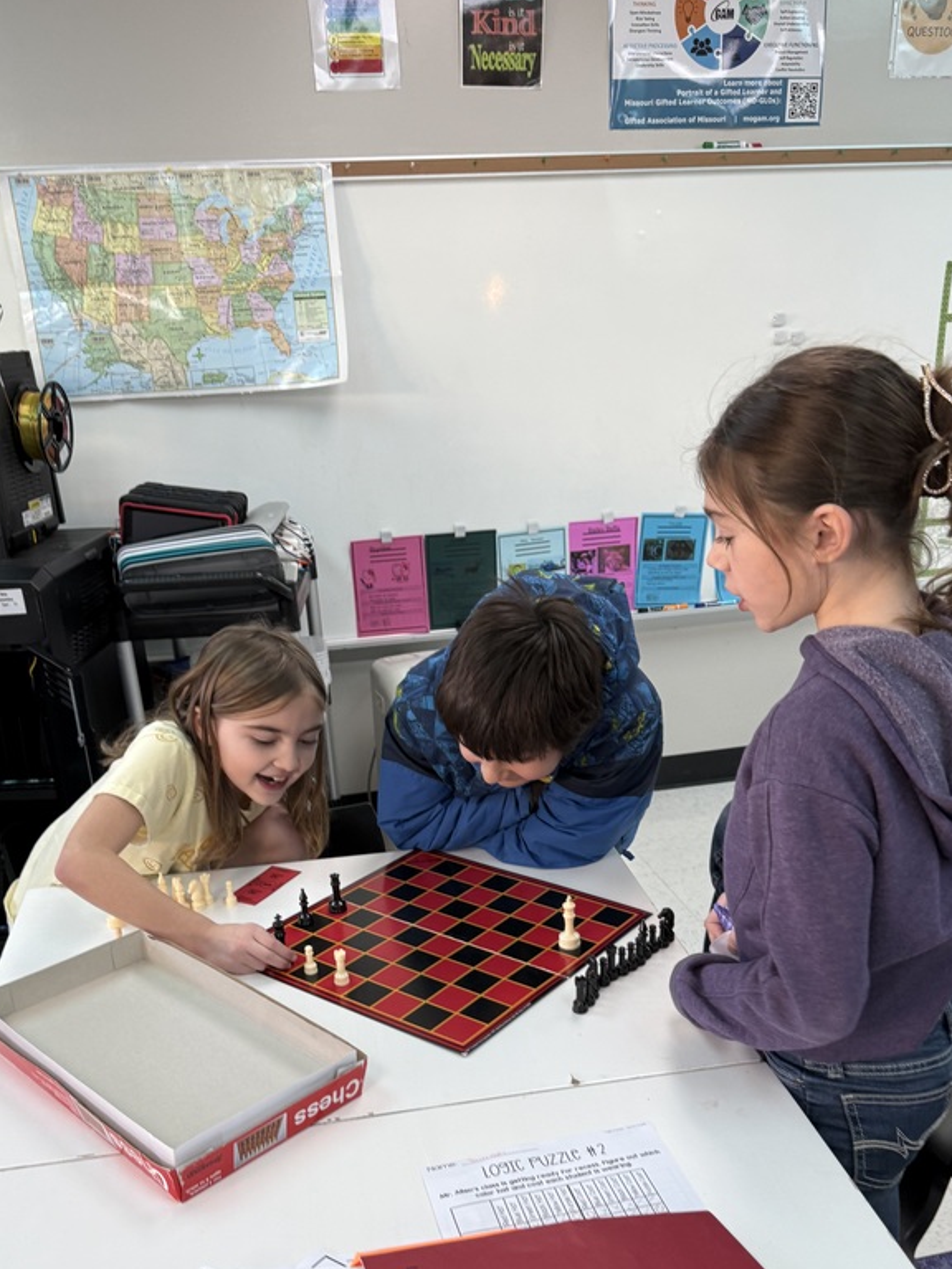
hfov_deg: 44.2
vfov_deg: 55.9
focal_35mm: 32
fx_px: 1173
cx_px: 476
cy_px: 823
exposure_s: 1/120
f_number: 1.78
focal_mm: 6.76
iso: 125
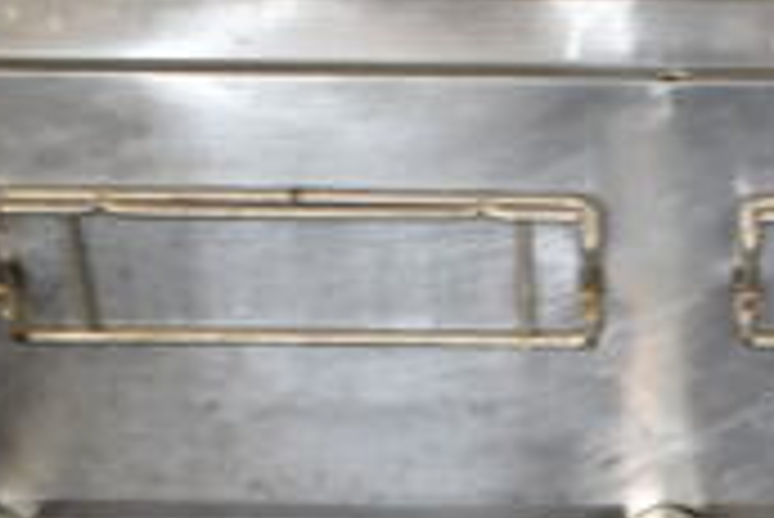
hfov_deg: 20.7
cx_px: 734
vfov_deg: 13.3
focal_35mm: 96
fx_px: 2066
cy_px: 842
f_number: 3.5
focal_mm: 18
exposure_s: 1/30
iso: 900
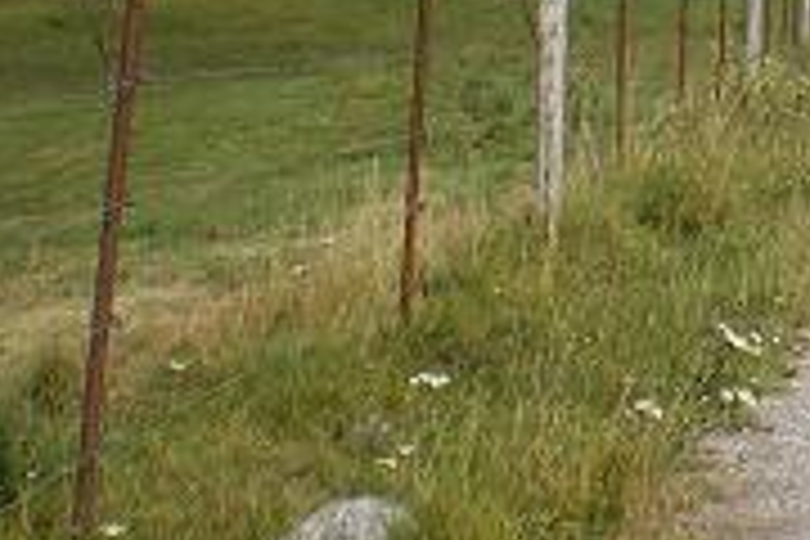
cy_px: -36
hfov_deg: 16.8
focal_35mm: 116
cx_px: 999
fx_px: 2610
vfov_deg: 11.7
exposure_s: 1/500
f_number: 4.6
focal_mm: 6.3
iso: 64
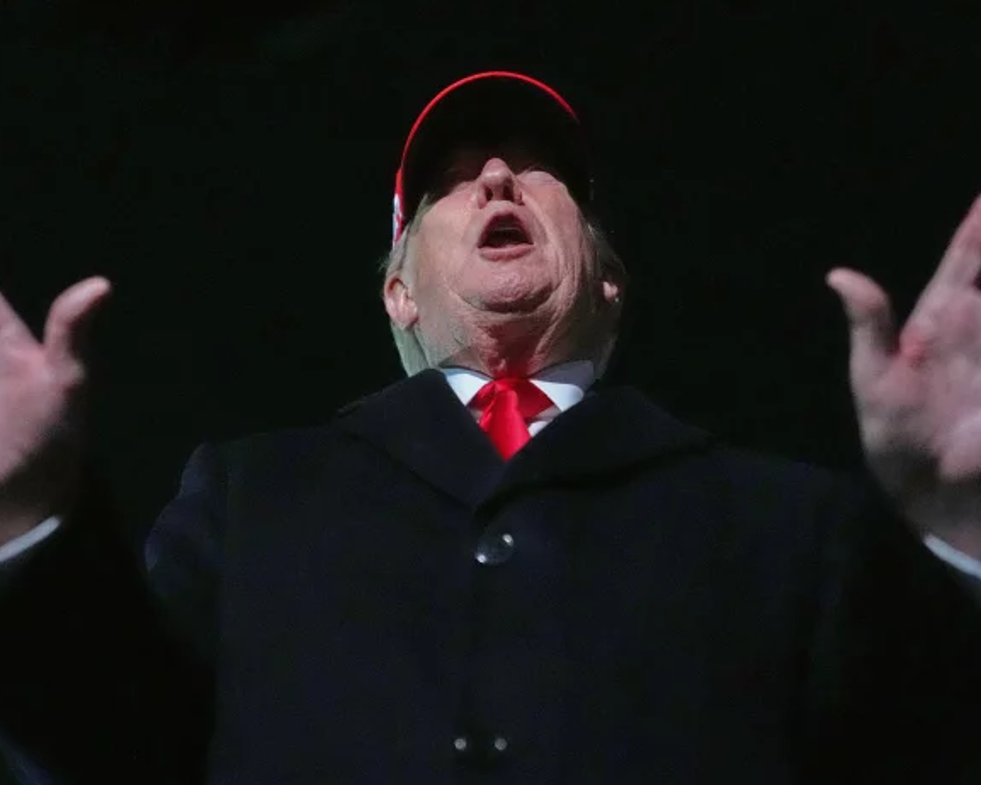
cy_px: 402
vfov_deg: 23.5
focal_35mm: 65
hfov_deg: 29.1
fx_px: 1888
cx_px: 464
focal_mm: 50
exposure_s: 1/250
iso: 8000
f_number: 2
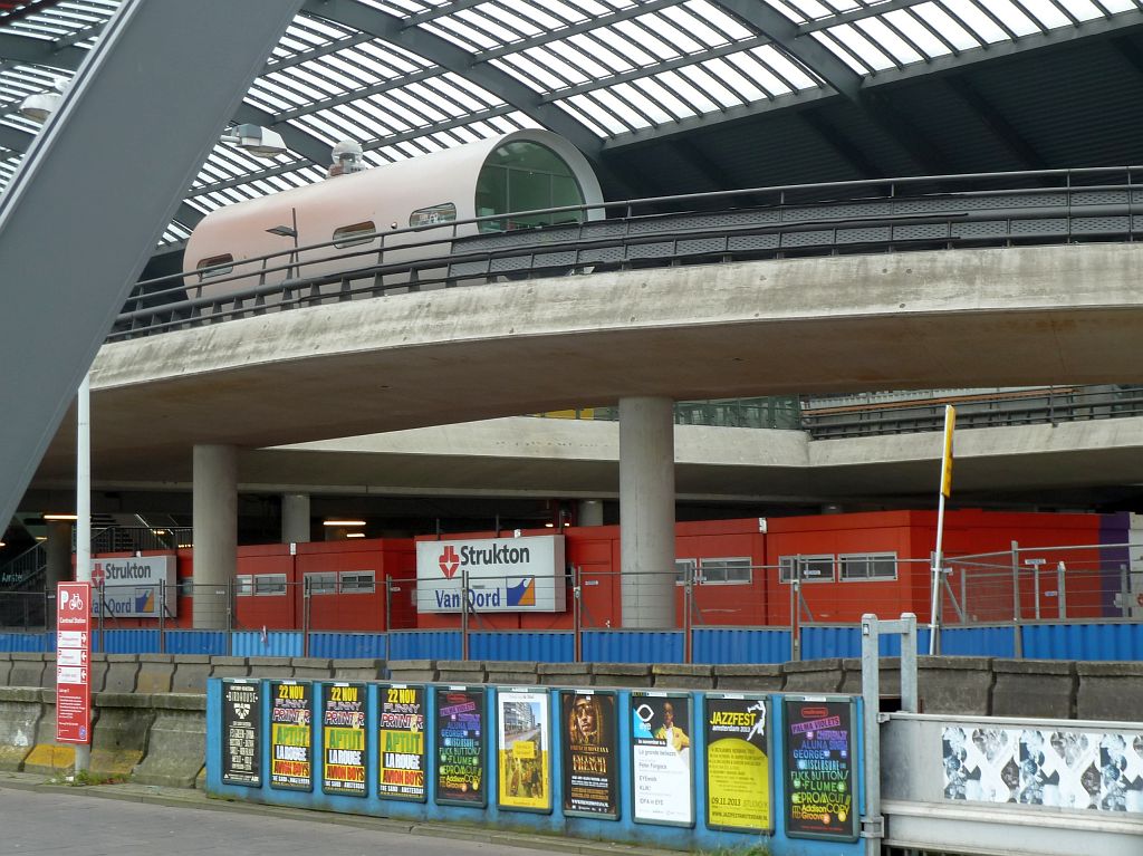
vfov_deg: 21.9
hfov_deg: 29.0
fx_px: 2211
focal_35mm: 67
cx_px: 572
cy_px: 428
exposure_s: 1/50
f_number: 4.1
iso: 80
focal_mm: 11
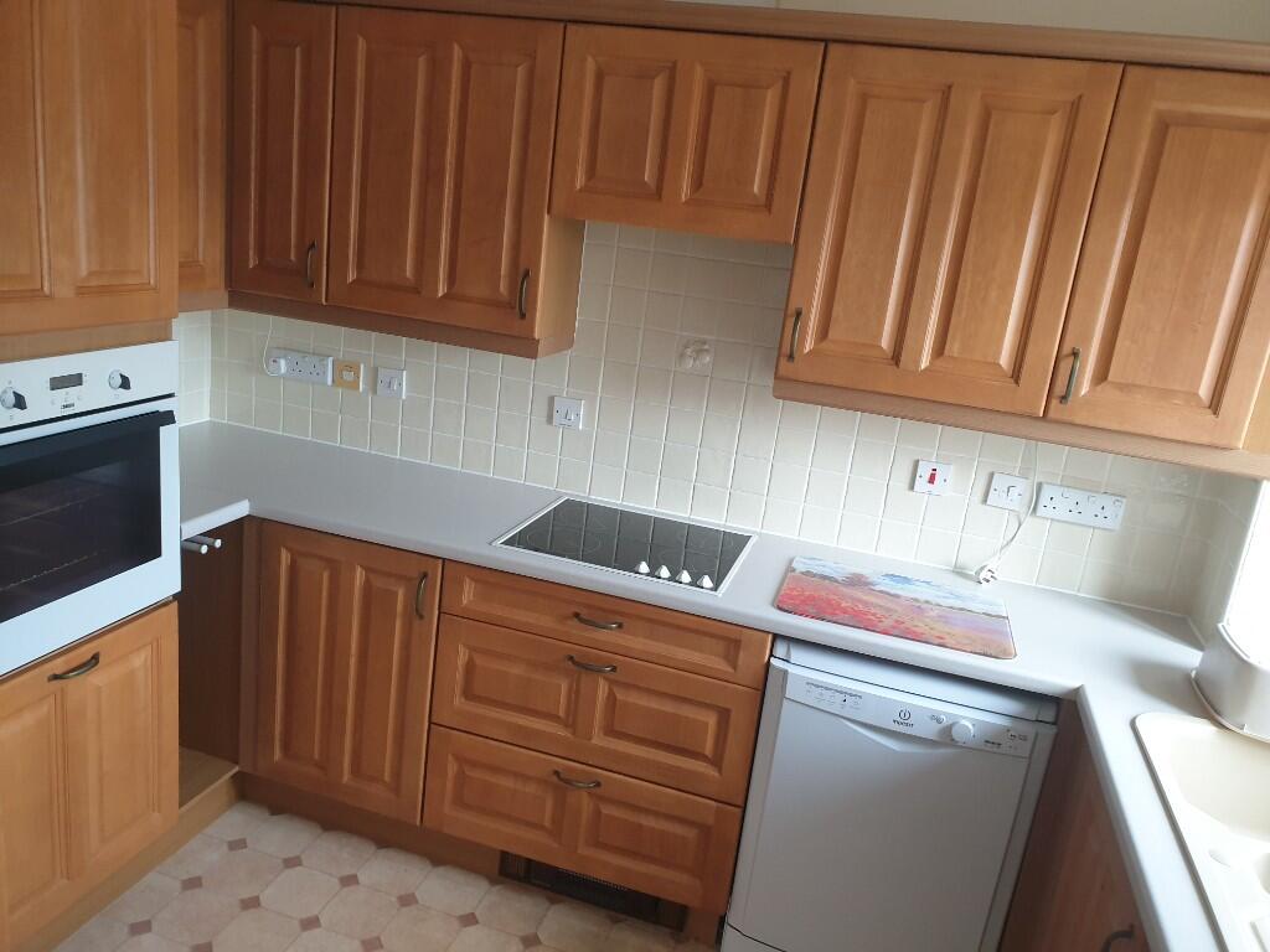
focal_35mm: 26
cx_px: 635
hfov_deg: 67.3
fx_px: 954
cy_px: 476
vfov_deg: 53.1
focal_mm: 4.3
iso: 320
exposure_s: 1/50
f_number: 2.4
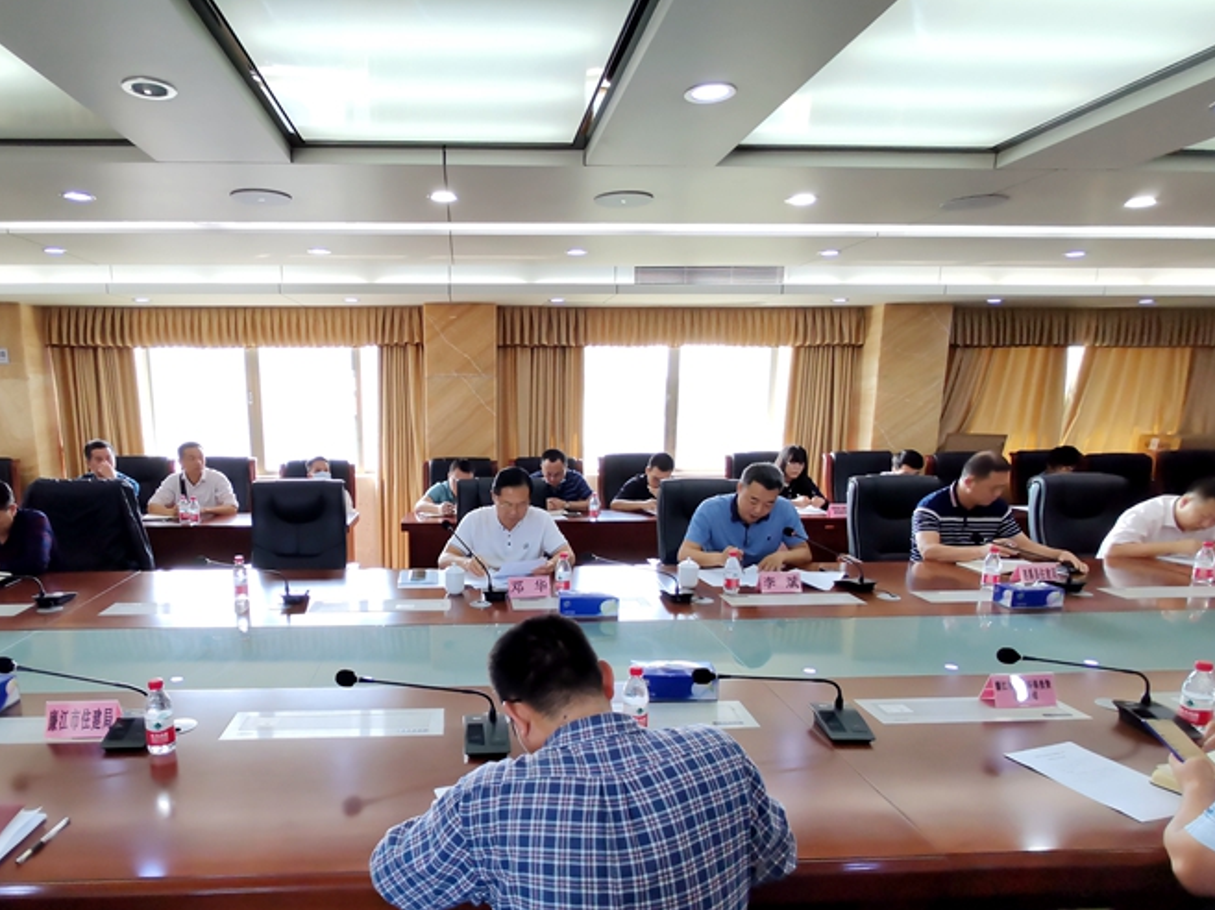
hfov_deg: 75.5
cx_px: 485
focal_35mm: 22
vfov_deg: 60.6
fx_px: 772
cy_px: 543
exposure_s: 1/50
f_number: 2.2
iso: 100
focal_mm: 2.2
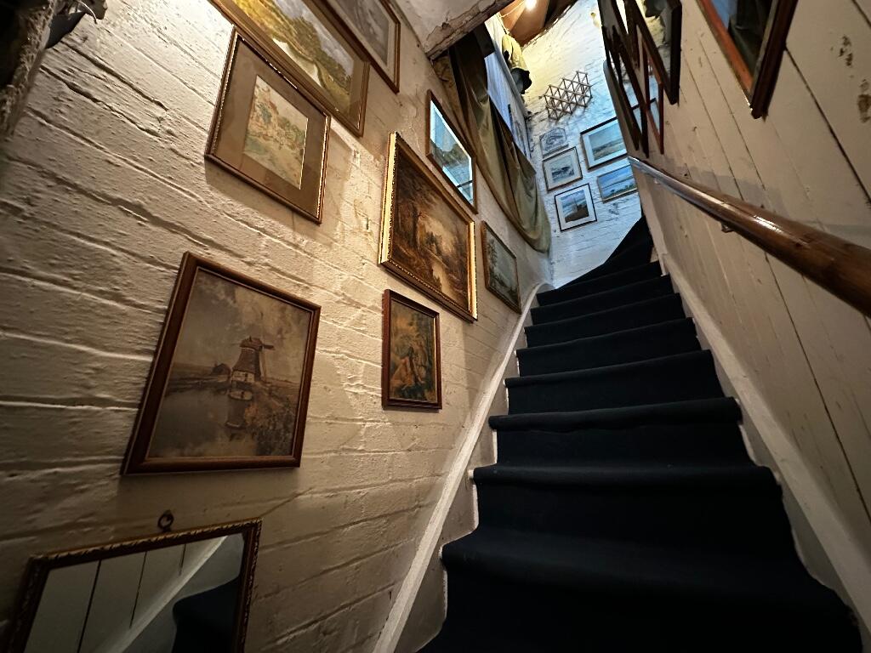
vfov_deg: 85.7
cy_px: 326
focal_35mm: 14
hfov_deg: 102.1
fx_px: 352
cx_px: 436
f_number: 2.2
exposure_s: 1/33
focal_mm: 2.22
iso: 1000
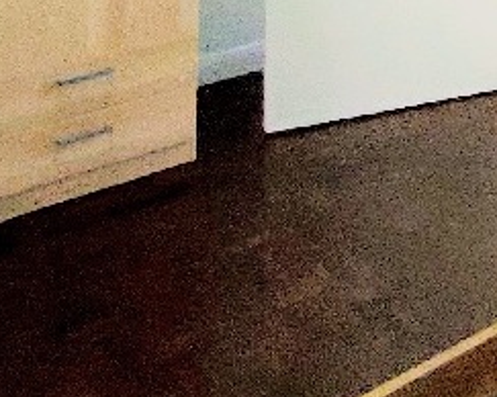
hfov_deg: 24.9
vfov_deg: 17.3
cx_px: 571
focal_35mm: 70
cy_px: -344
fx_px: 1029
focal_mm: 1.43
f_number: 2.2
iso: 879
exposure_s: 1/33.3
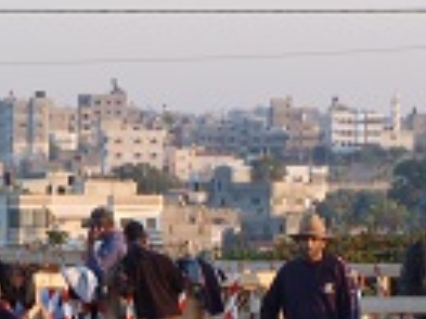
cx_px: 133
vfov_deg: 3.1
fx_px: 5828
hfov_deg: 4.2
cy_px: 438
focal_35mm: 474
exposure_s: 1/100
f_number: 4
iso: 80
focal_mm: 22.3
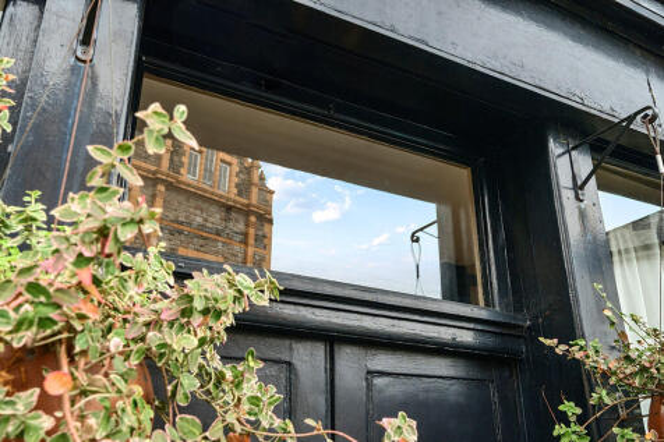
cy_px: 221
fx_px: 553
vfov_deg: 43.6
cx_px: 332
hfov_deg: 61.9
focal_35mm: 30
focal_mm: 20
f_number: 8
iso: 400
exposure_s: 1/40
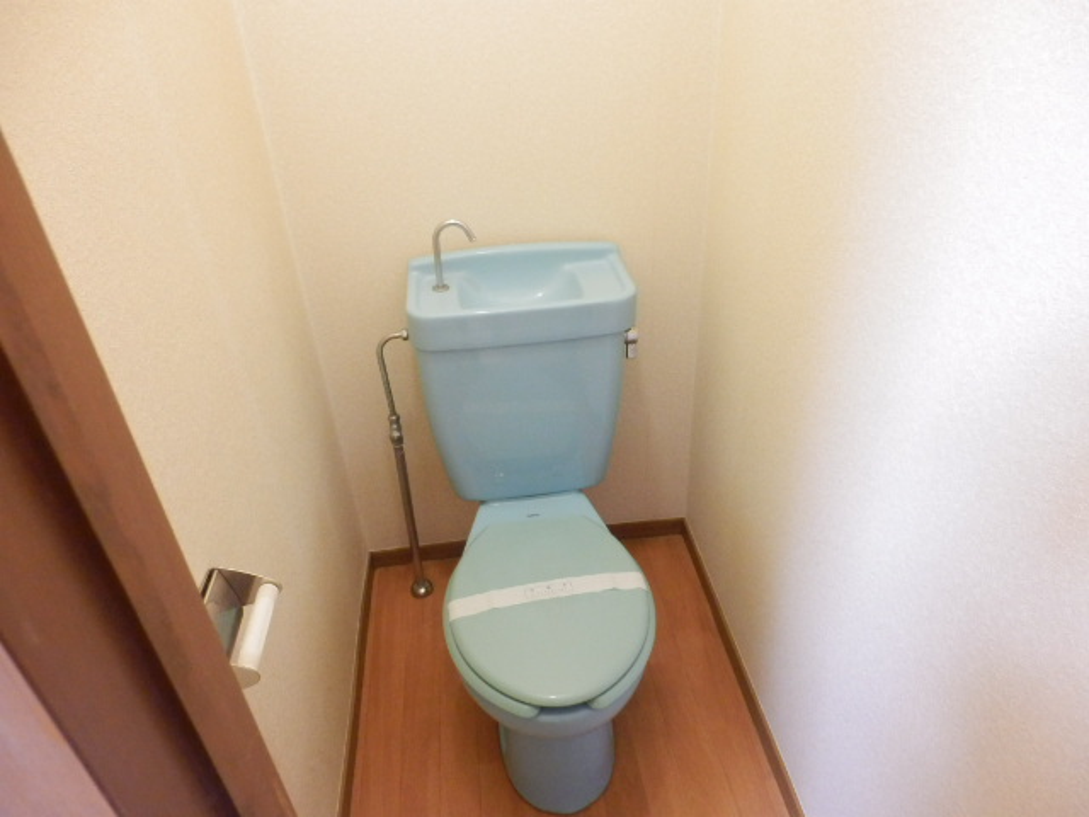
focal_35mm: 24
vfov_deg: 56.8
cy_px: 408
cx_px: 544
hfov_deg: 71.6
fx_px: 755
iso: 800
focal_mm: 4.2
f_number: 3
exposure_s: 1/15
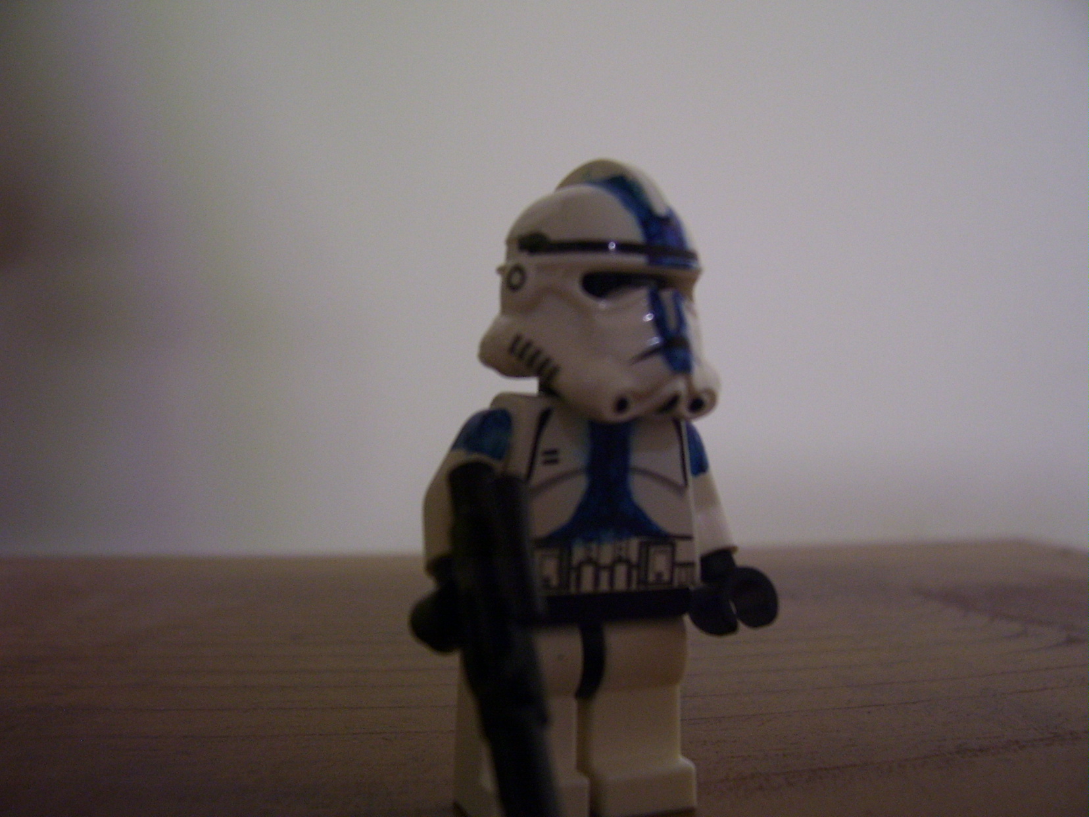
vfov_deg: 41.8
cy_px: 408
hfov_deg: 54.0
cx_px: 544
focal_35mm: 34
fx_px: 1070
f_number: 2.7
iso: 160
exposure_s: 1/8
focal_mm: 5.6
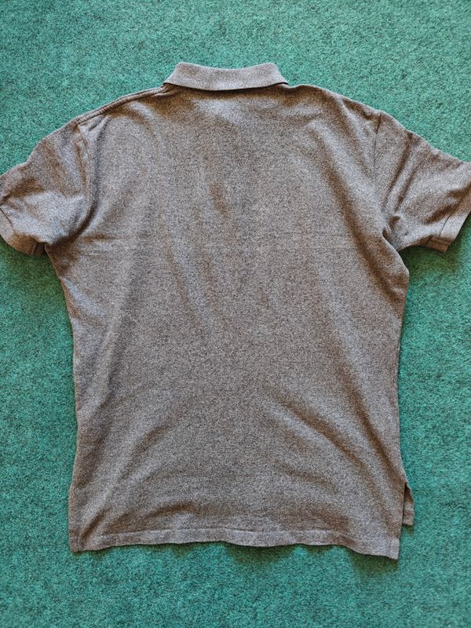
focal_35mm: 23
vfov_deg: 73.9
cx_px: 236
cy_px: 314
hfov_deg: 58.9
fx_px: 417
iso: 500
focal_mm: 6.06
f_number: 1.6
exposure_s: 1/100
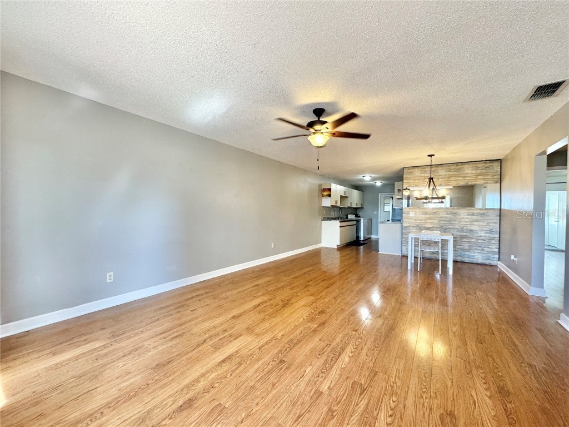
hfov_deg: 102.1
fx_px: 230
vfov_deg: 85.7
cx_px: 284
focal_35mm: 14
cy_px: 214
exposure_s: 1/60
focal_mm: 2.22
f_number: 2.2
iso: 200
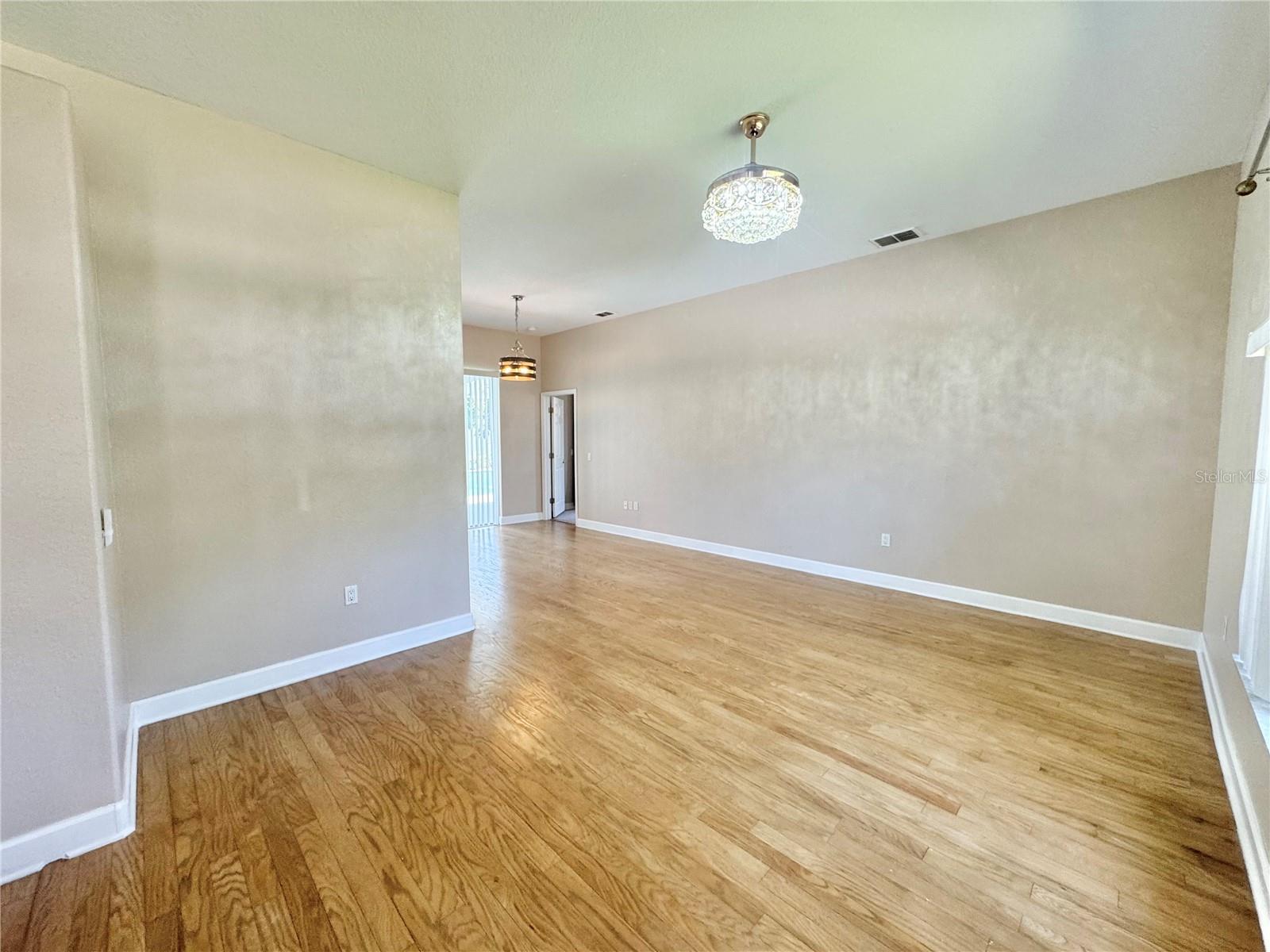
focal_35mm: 14
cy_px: 476
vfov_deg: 85.7
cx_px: 635
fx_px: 514
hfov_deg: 102.1
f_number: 2.2
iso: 160
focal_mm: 2.22
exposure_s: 1/120
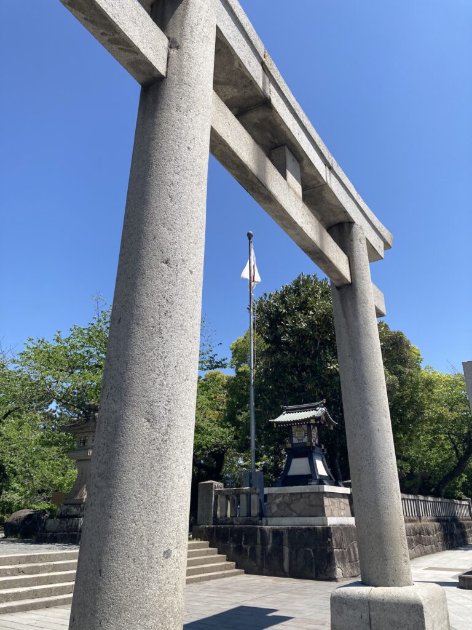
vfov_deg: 63.4
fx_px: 509
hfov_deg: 49.7
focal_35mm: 28
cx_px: 236
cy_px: 315
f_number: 1.8
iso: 20
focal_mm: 3.99
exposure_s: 1/1715
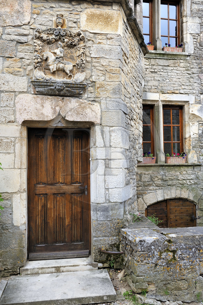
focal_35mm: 32
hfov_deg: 41.1
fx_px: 271
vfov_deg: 58.8
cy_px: 152
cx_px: 102
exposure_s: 1/125
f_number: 6.3
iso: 200
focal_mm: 32
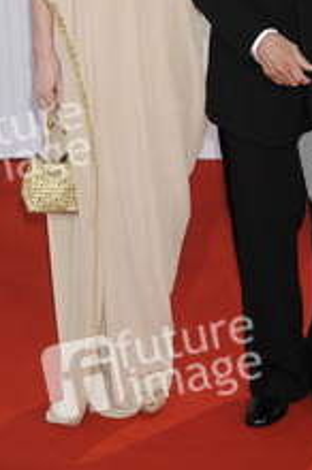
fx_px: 1708
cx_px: 214
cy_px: 47
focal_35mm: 131
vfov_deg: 15.5
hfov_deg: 10.4
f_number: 5.6
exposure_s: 1/200
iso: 400
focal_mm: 72
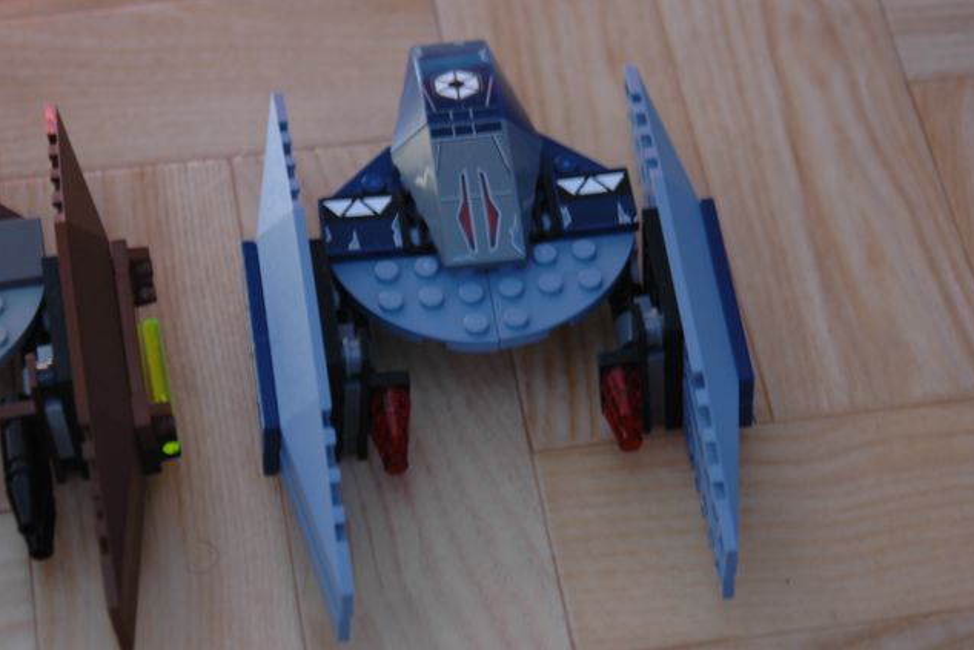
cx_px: 490
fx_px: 3274
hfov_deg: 16.9
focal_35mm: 121
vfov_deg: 11.3
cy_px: 326
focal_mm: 80
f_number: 5.6
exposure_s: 1/20
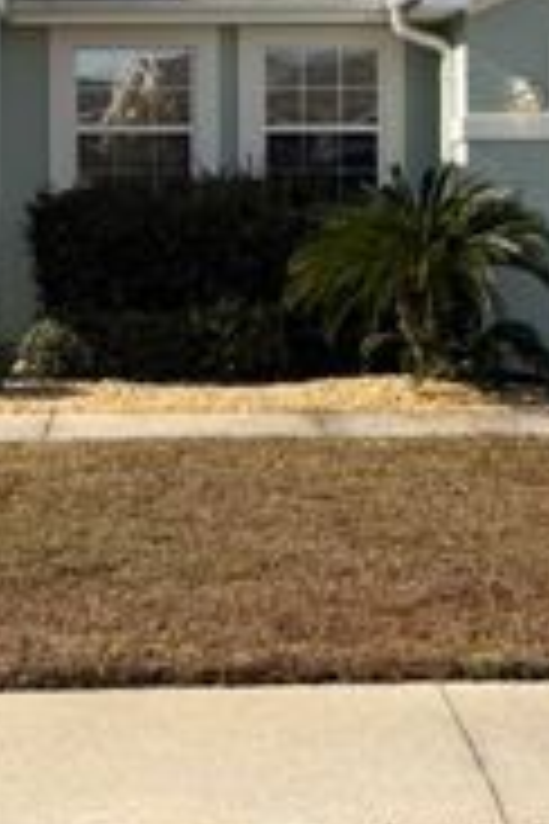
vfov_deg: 22.1
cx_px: 297
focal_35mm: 91
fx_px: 2081
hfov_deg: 15.0
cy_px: 178
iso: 80
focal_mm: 6.76
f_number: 1.78
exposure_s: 1/4975
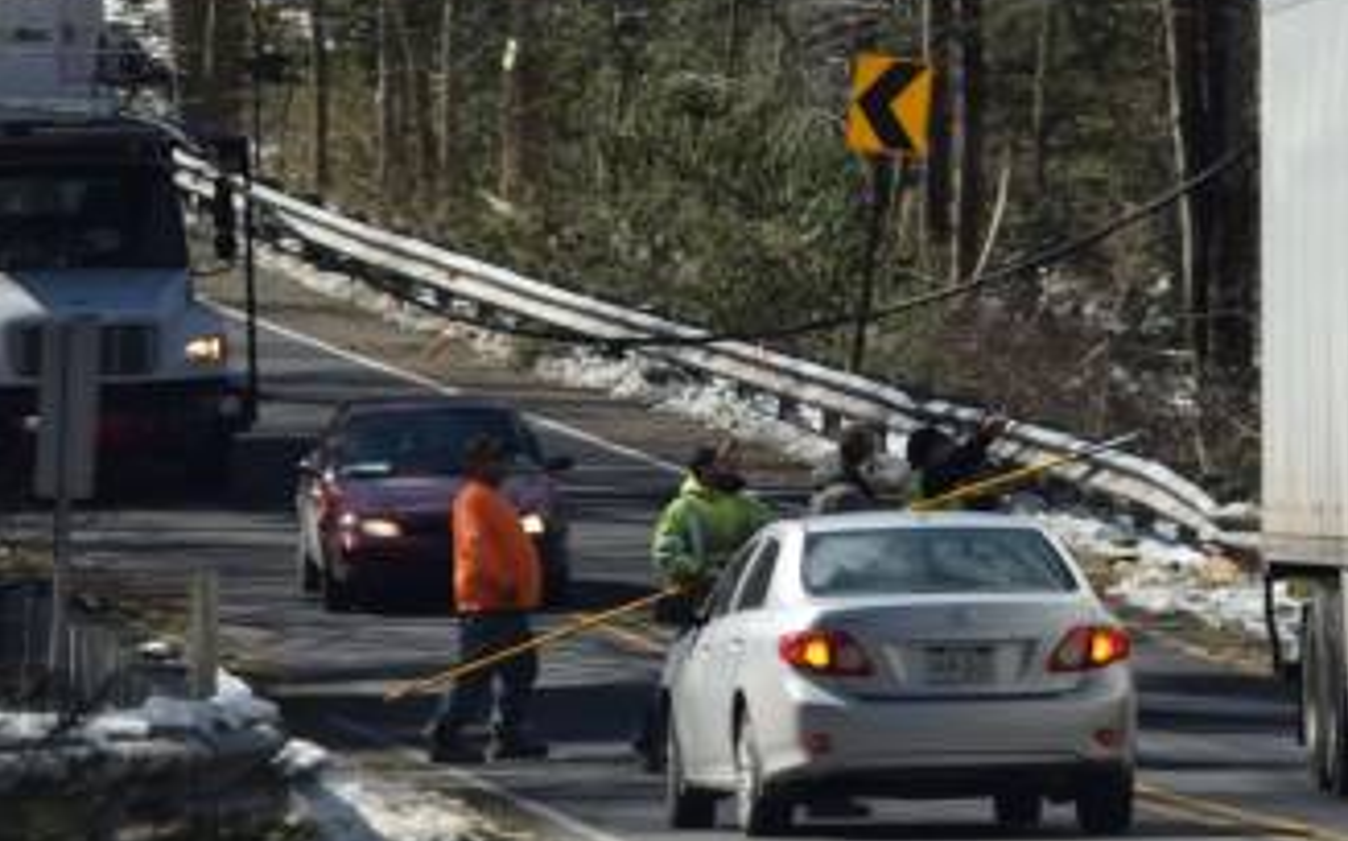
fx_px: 16707
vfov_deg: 2.9
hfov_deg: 4.6
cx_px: 928
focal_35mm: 455
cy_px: 235
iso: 100
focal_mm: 150
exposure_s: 1/200
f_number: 8
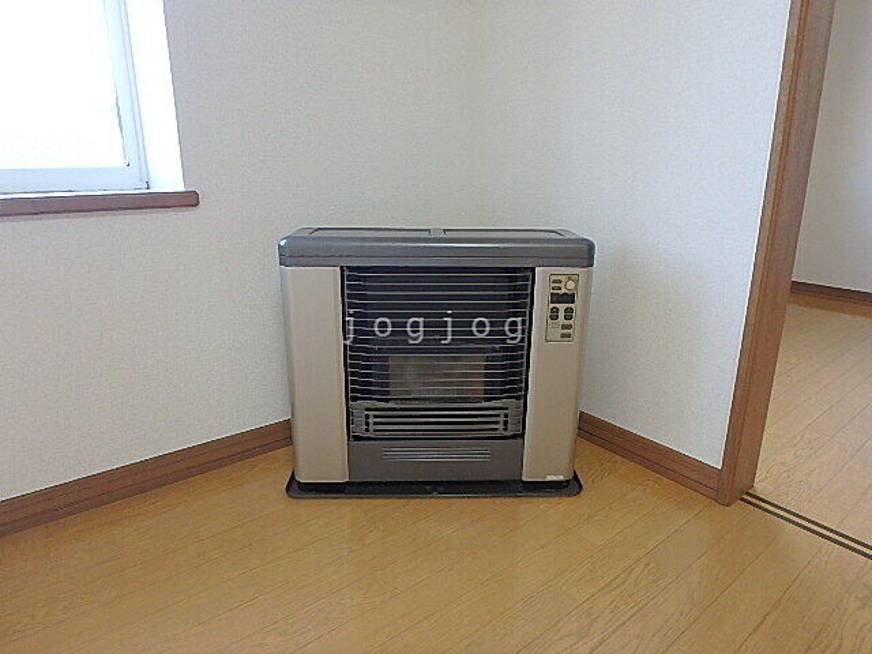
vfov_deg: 63.4
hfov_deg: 79.0
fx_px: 529
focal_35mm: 21
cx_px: 436
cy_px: 327
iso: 200
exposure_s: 1/40
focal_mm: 3.7
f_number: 3.5
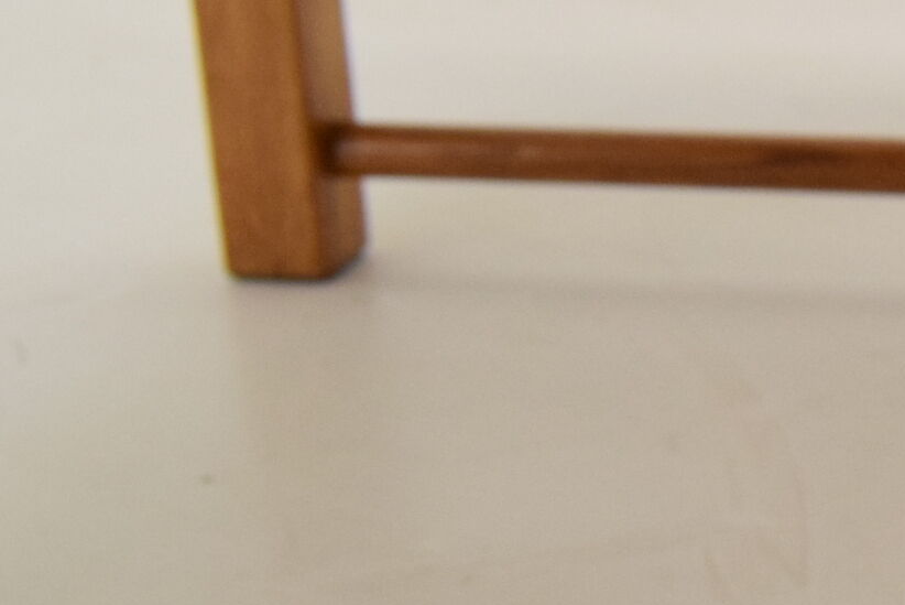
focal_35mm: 142
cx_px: 1383
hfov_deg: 13.5
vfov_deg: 9.7
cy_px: 388
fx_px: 3571
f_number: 6.3
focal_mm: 26
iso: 1600
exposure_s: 1/160
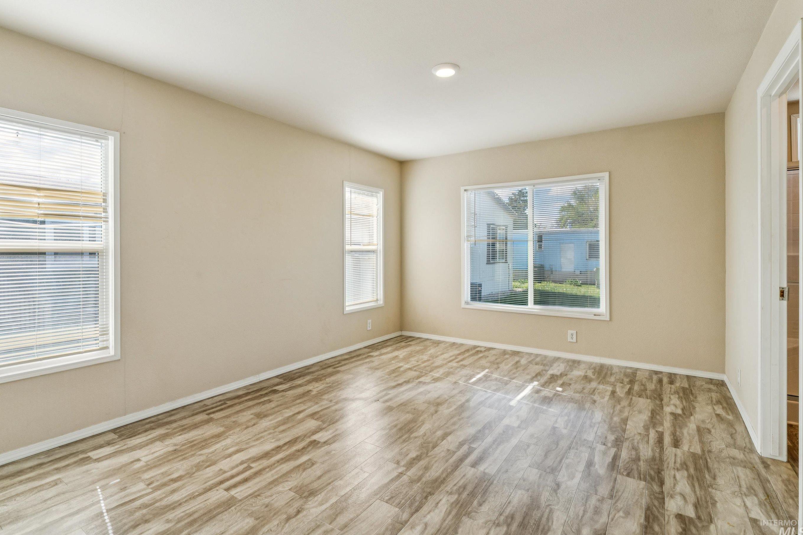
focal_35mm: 18
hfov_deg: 89.8
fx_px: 402
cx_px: 374
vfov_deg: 67.3
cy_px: 250
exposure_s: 1/60
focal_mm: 15.9
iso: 400
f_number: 13
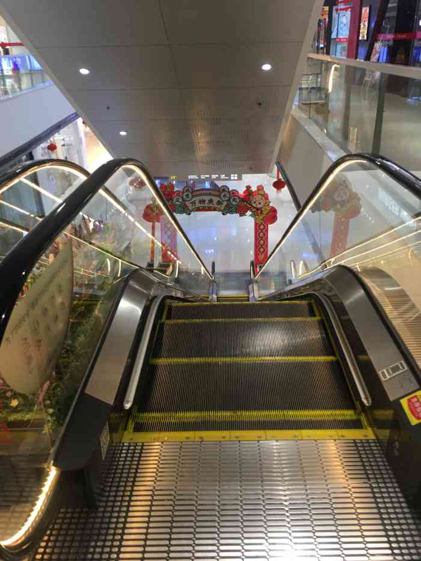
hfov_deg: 48.2
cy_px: 280
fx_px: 470
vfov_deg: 61.7
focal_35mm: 29
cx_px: 210
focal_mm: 4.15
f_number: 2.2
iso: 40
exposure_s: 1/33
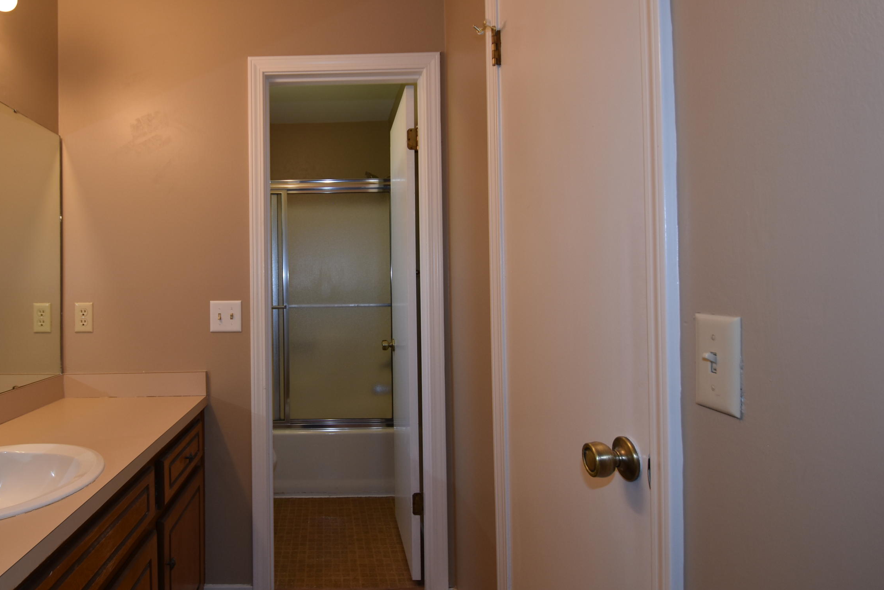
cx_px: 317
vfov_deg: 61.9
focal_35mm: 20
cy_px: 271
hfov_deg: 81.9
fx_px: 491
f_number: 4
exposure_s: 1/60
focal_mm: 10
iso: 250
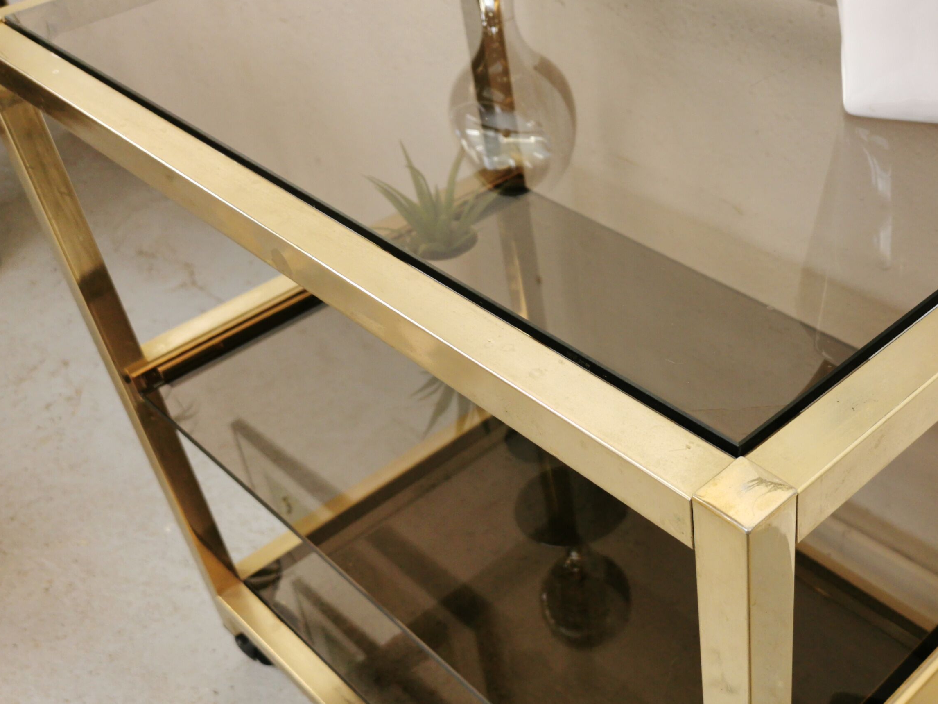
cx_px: 653
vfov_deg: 33.6
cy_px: 388
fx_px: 1165
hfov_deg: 43.0
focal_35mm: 43
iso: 100
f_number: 1.8
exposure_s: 1/100
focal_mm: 5.58
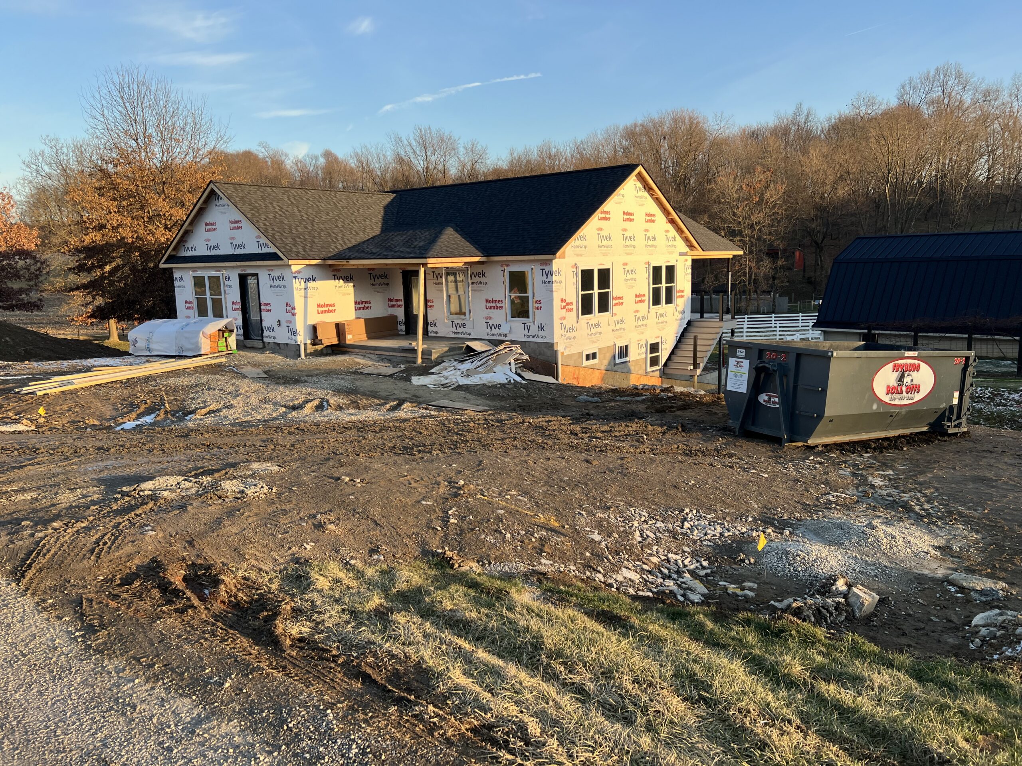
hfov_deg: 67.3
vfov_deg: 53.1
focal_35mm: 26
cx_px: 511
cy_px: 383
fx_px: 768
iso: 50
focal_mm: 5.7
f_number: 1.5
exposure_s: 1/666
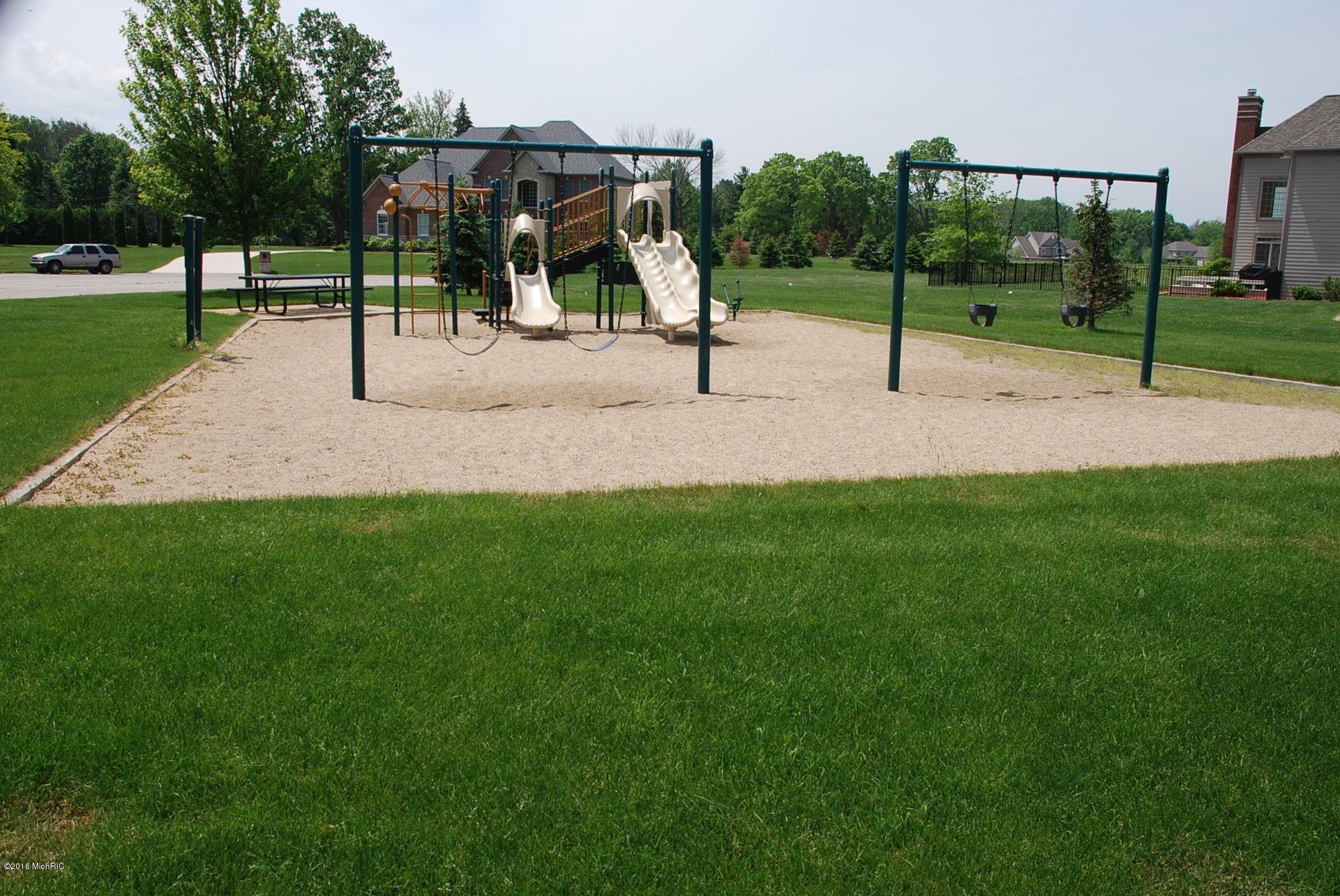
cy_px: 448
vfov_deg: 43.7
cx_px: 670
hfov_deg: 61.9
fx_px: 1118
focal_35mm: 30
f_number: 8
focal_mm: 20
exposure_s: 1/250
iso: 100
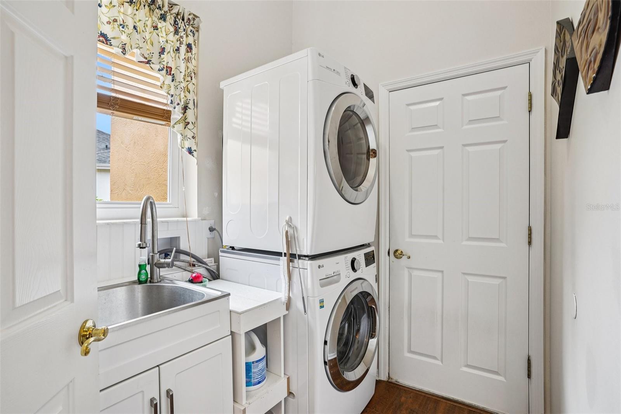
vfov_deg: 70.4
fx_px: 293
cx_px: 310
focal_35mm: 17
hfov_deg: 93.3
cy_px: 207
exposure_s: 1/15
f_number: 8
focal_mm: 17
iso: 400
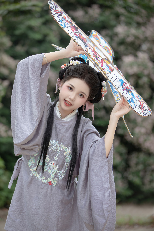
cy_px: 116
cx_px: 77
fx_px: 635
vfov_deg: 20.6
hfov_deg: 13.8
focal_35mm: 99
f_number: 2.8
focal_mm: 100
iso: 160
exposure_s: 1/320
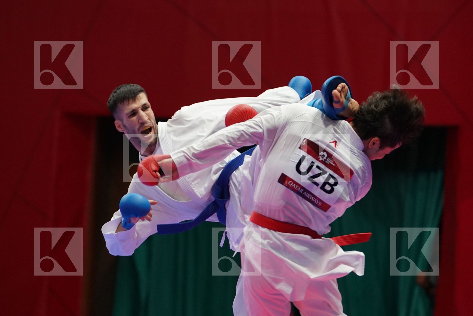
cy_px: 158
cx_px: 236
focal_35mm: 327
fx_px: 4296
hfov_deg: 6.3
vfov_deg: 4.2
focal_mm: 218
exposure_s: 1/1000
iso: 3200
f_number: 4
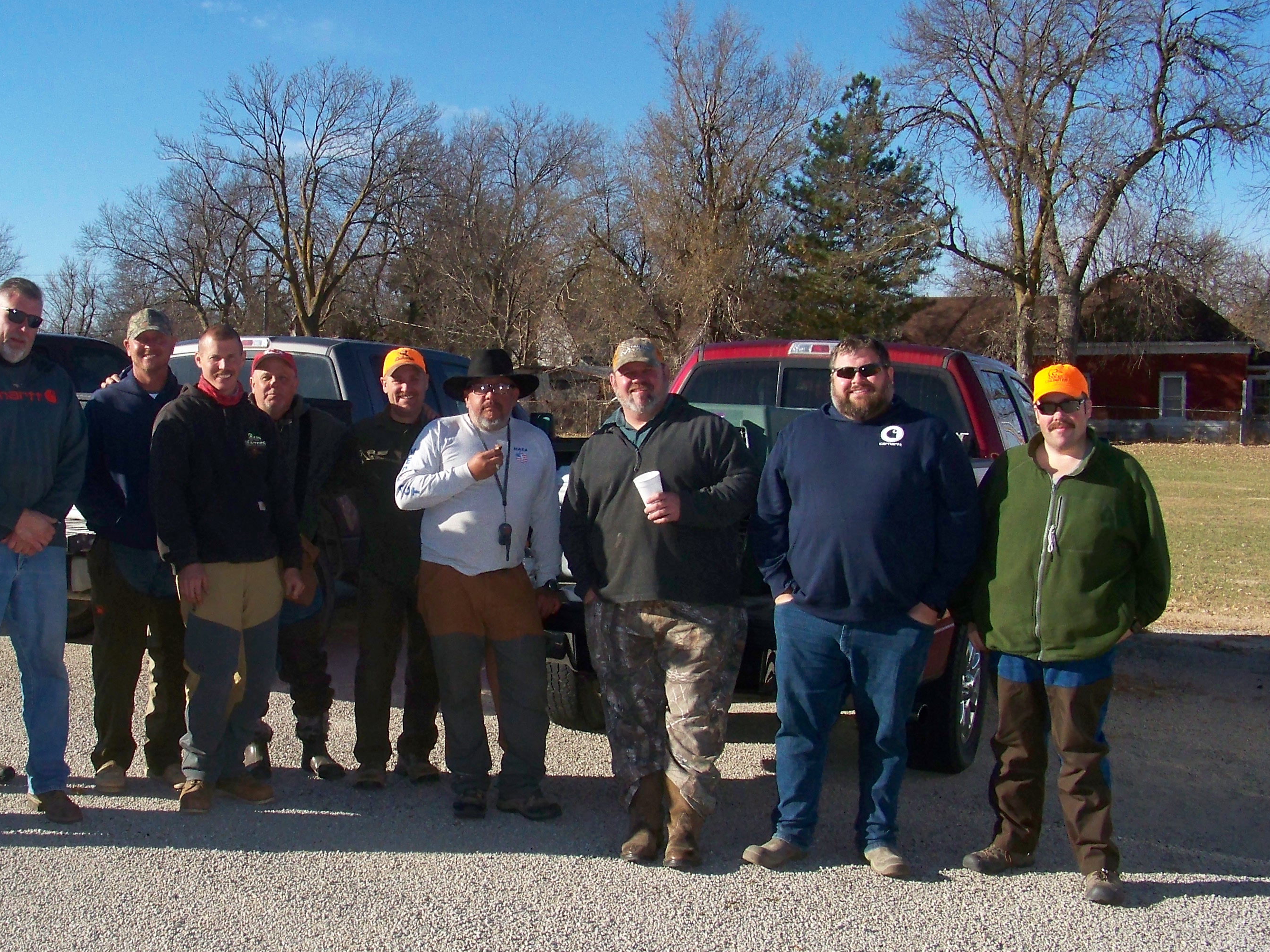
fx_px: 1651
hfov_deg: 41.6
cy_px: 505
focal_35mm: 45
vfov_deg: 32.2
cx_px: 439
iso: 200
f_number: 4
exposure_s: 1/1600
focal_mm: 5.85
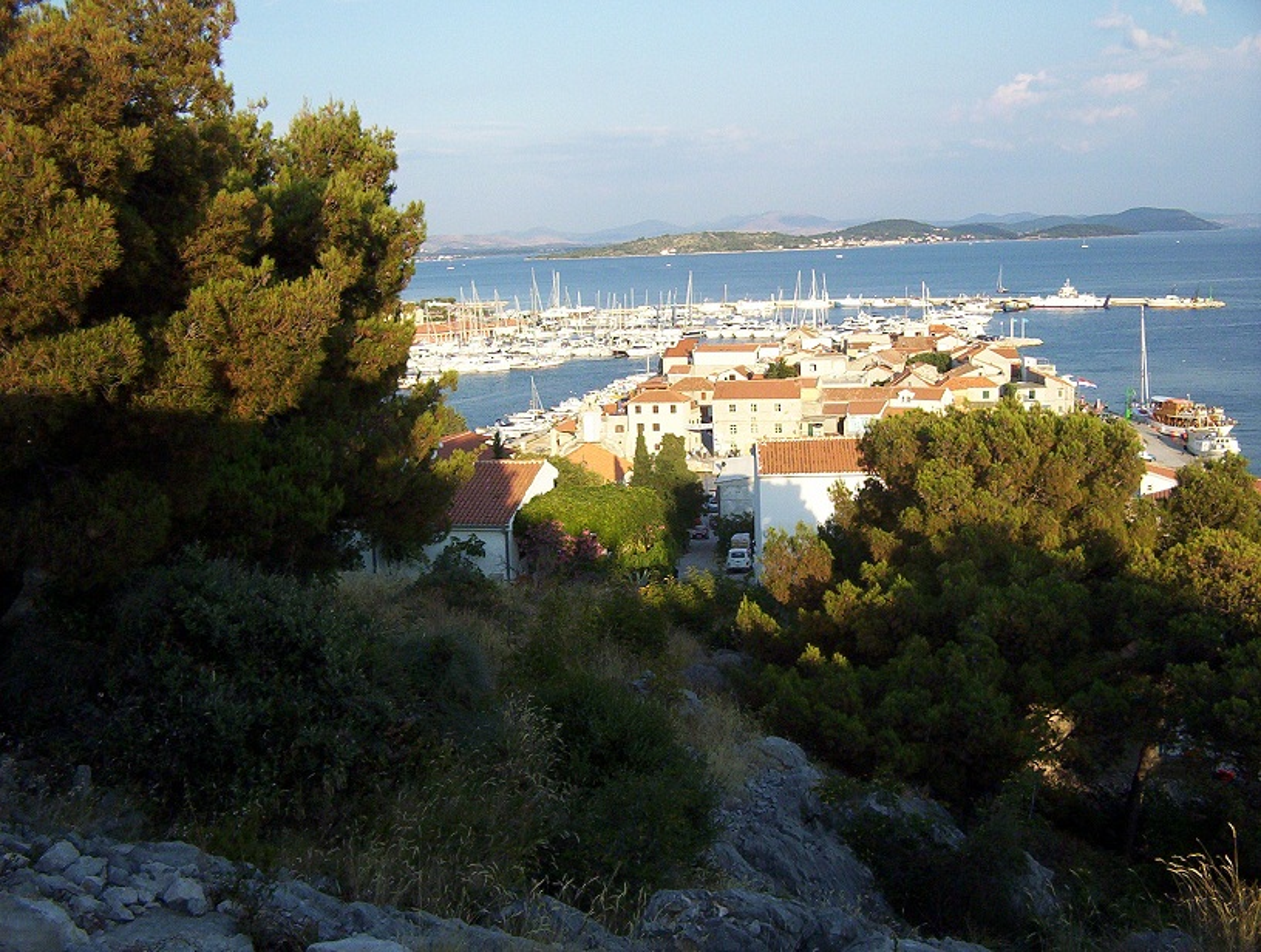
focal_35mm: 39
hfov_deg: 47.8
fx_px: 1424
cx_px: 630
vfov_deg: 37.0
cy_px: 476
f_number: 3.84
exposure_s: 1/609
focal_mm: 5.26
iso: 100
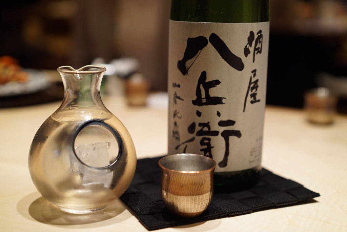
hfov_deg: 36.2
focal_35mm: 55
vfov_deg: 24.7
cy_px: 116
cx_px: 174
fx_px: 530
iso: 1600
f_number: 2.5
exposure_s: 1/160
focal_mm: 55
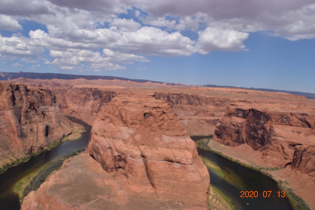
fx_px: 262
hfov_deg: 61.9
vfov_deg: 43.6
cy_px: 105
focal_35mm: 30
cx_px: 158
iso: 200
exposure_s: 1/500
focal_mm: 20
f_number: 11
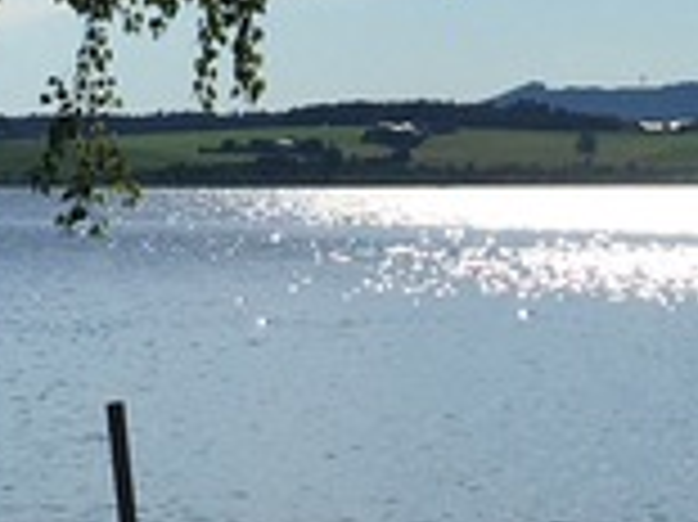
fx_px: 3869
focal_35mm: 192
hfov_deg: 10.2
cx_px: 725
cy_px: -22
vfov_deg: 7.7
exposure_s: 1/5128
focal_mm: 4.15
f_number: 2.2
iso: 25
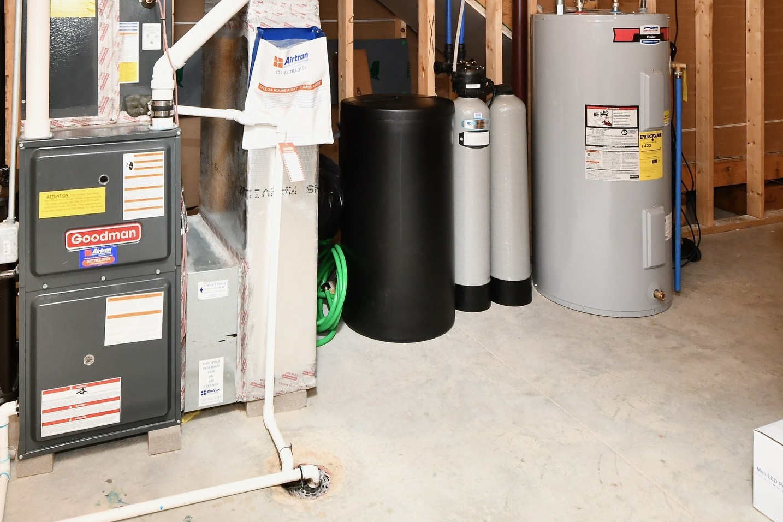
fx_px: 652
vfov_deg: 39.2
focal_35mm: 30
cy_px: 17
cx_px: 324
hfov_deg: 61.5
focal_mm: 14
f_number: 6.3
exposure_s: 1/60
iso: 640
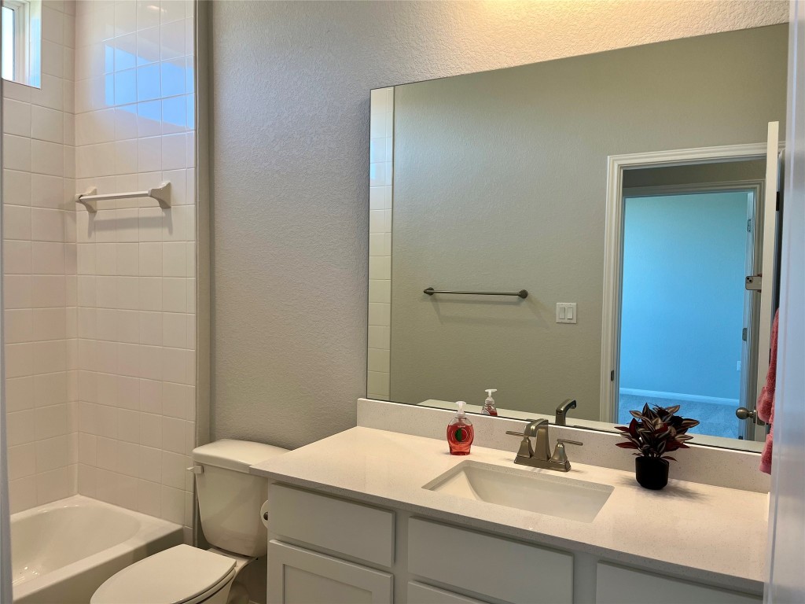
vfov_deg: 53.1
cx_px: 402
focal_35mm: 26
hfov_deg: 67.3
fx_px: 605
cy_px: 302
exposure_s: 1/120
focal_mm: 5.1
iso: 64
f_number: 1.6
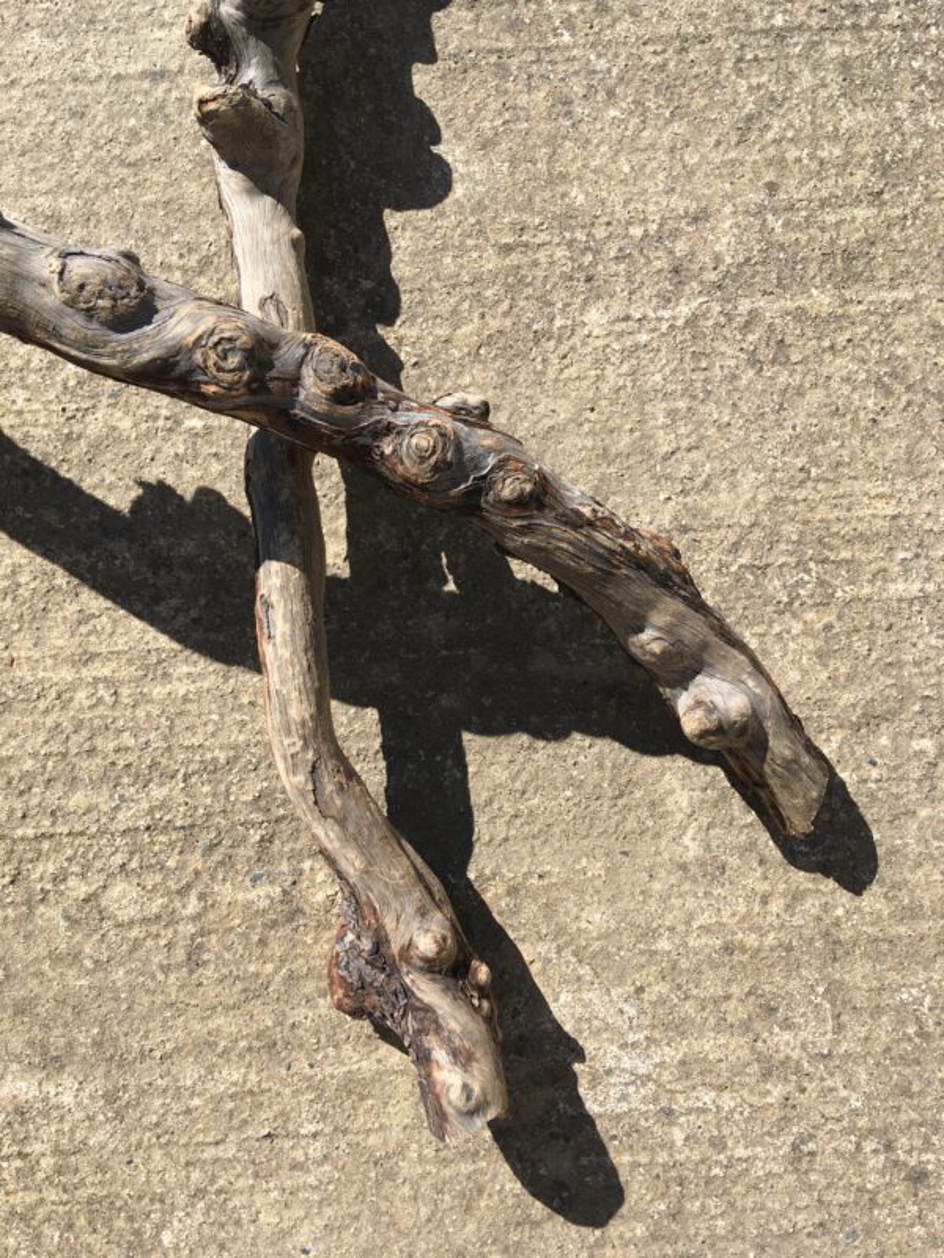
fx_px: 1054
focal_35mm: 29
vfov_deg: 61.7
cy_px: 629
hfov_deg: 48.2
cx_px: 472
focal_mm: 4.15
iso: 25
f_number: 2.2
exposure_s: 1/1350
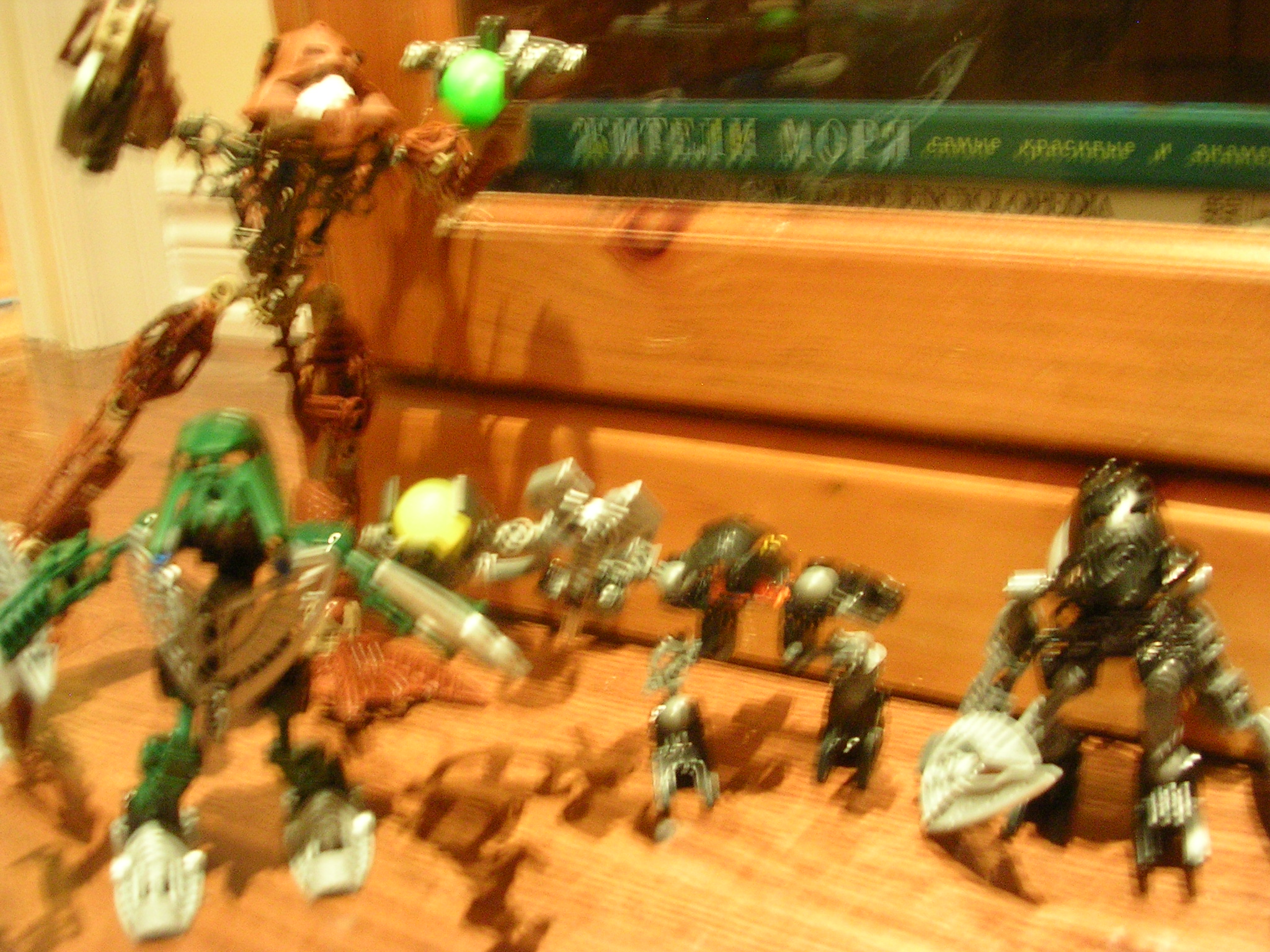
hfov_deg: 45.8
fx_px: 1504
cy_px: 476
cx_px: 635
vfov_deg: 35.1
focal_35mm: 41
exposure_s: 1/2.7
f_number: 2.9
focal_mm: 6.2
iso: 200
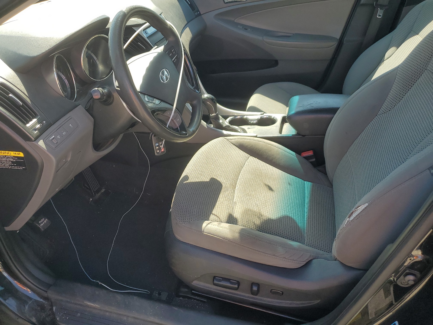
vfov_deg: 53.1
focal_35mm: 26
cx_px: 216
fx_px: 325
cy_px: 162
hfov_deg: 67.3
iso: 50
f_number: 1.5
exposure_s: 1/588
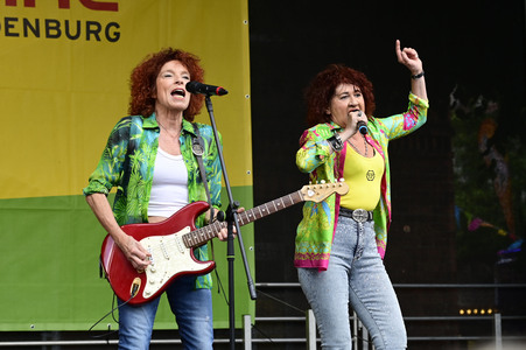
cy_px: 175
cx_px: 263
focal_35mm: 100
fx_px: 1460
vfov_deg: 13.7
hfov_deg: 20.4
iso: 400
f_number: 5
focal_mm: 100
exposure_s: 1/320
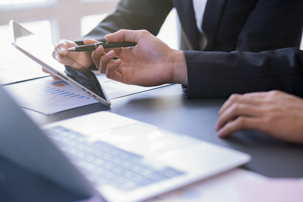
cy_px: 101
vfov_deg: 16.3
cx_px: 152
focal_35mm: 84
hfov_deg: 24.2
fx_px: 707
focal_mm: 56
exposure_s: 1/125
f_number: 2
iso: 400
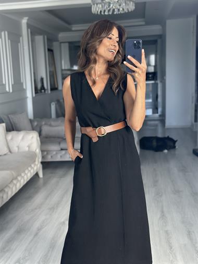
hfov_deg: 30.3
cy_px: 132
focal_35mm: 48
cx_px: 99
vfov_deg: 39.6
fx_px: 366
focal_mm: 6.86
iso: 100
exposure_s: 1/121
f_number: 1.78
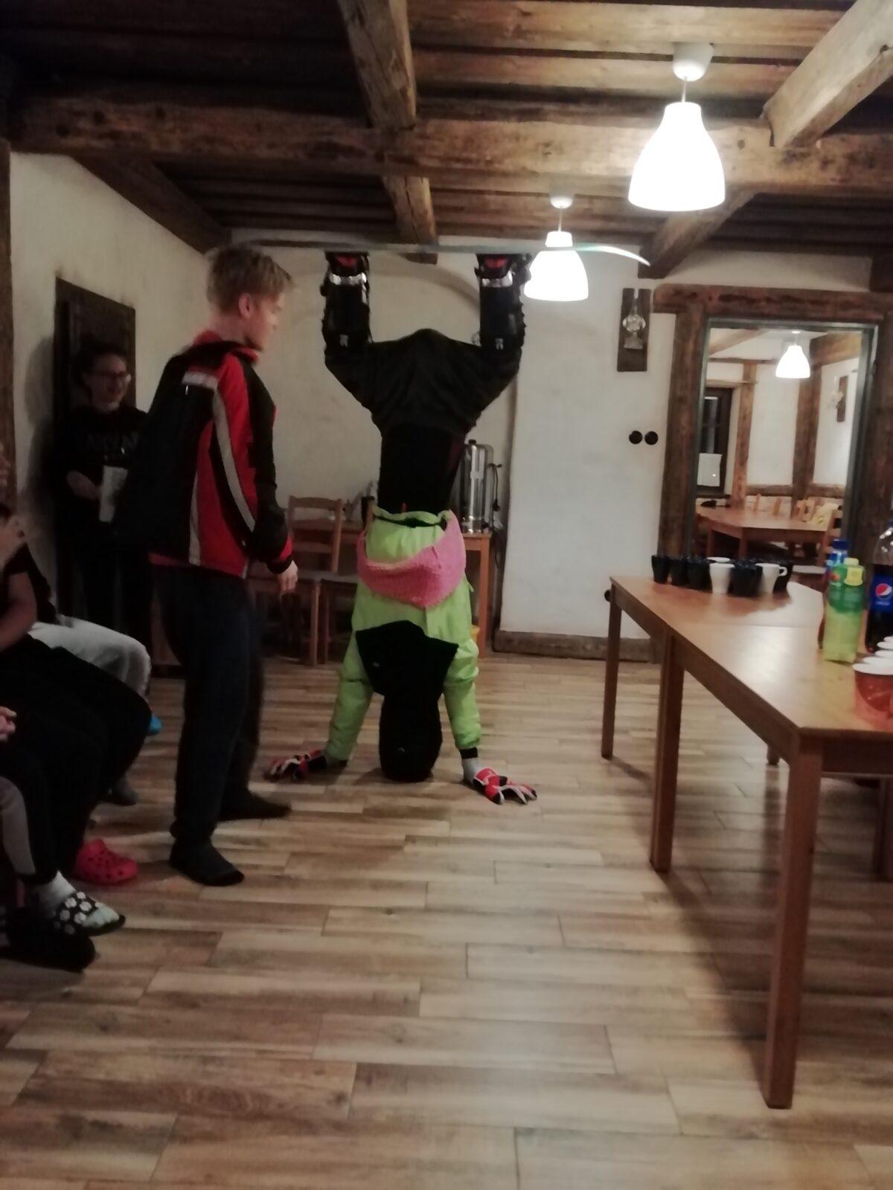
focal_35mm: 30
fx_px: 1032
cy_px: 595
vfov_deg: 60.0
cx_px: 446
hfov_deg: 46.8
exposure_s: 1/16.7
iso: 400
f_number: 2.2
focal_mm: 3.46
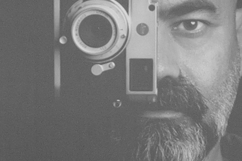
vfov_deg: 5.9
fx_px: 1573
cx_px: 299
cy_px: 24
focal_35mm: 234
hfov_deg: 8.7
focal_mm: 24
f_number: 2.8
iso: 4000
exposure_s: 1/100
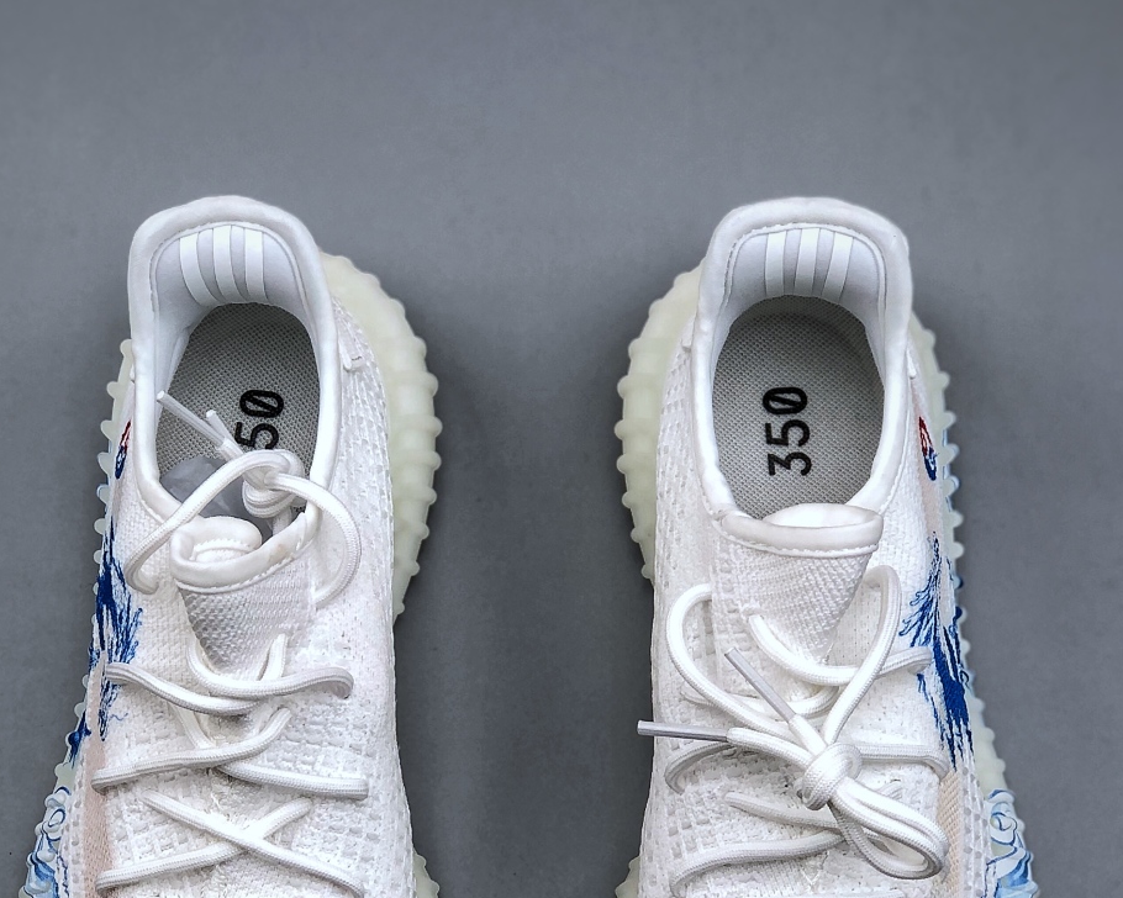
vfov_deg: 17.3
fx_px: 2925
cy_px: 718
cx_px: 502
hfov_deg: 21.7
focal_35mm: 88
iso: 25
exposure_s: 1/100
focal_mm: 6.6
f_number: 2.8
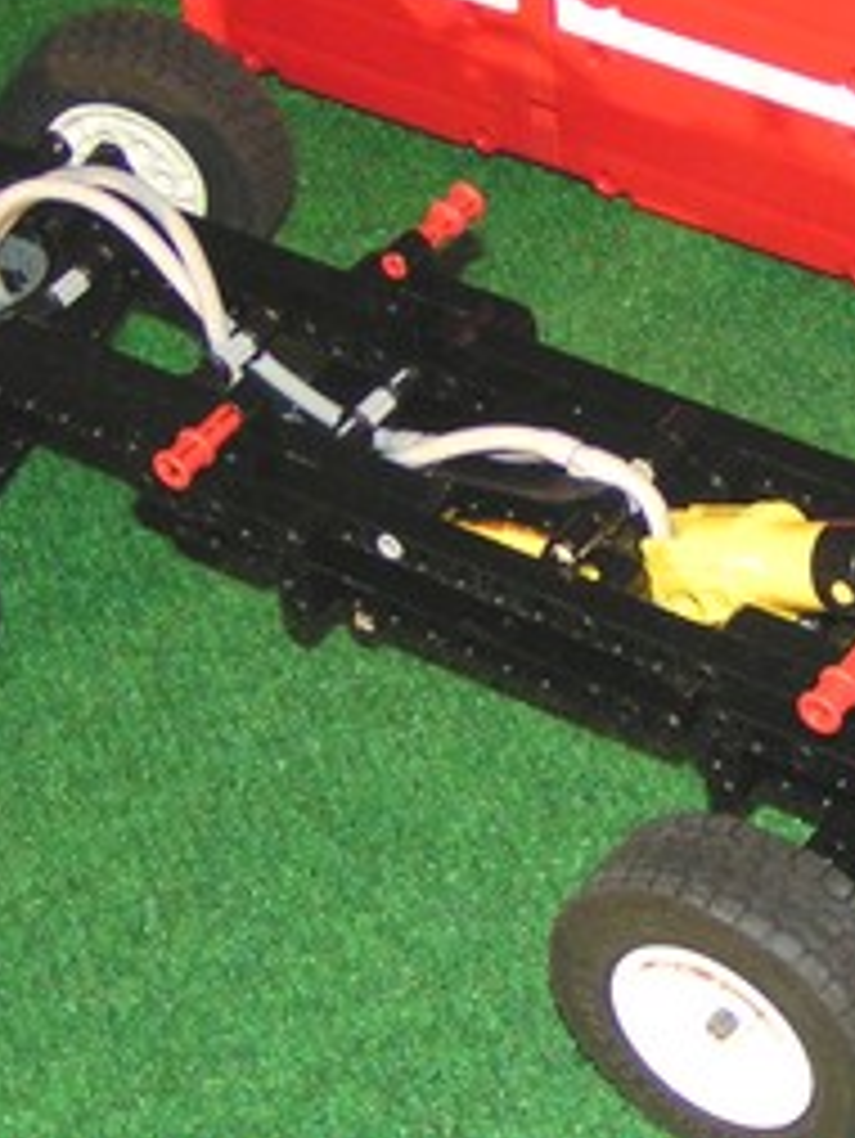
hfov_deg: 15.1
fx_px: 3159
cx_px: 855
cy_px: 414
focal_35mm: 96
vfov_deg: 20.4
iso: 200
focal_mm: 5.8
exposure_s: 1/40
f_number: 2.8
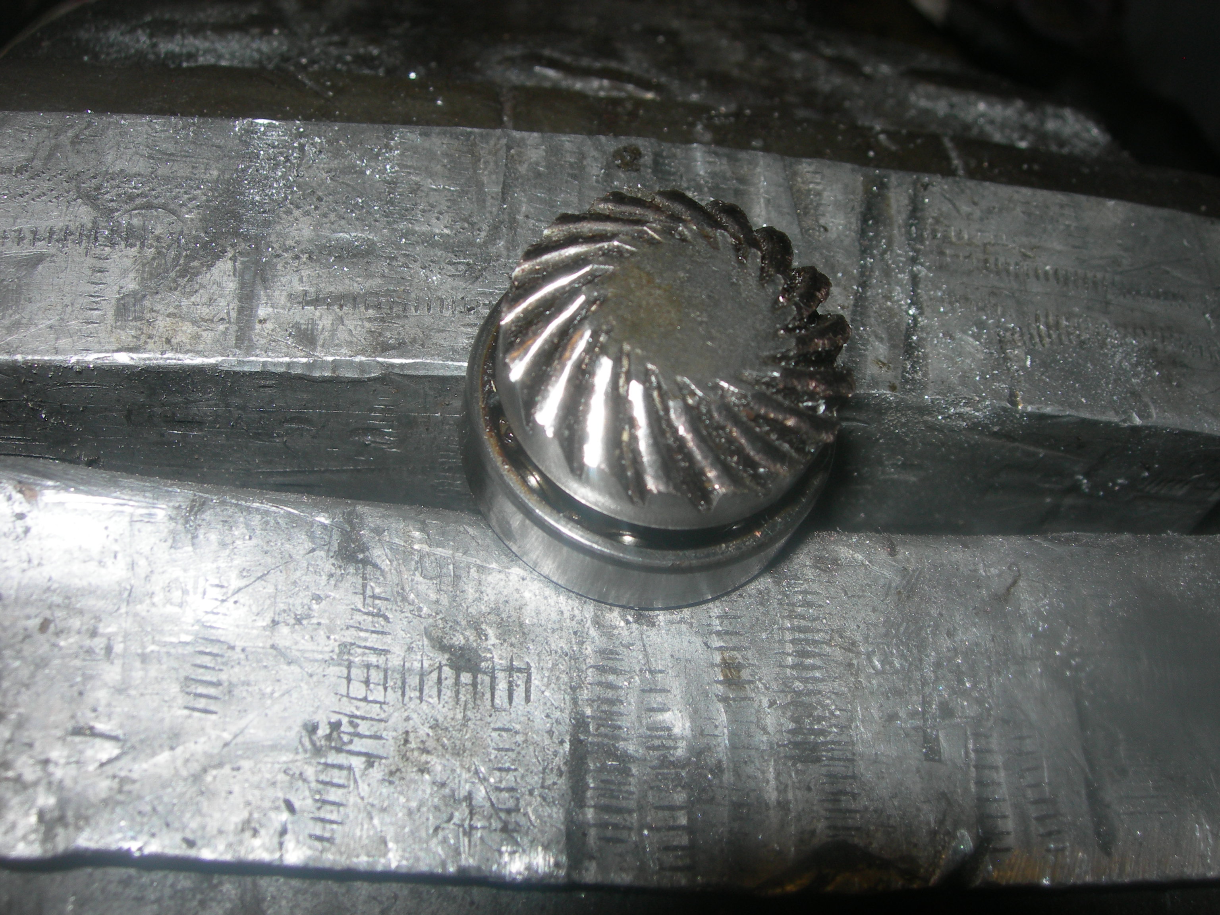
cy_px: 458
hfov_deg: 49.0
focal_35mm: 38
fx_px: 1339
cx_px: 610
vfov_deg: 37.7
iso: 50
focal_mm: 7.8
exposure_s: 1/60.1
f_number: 4.8
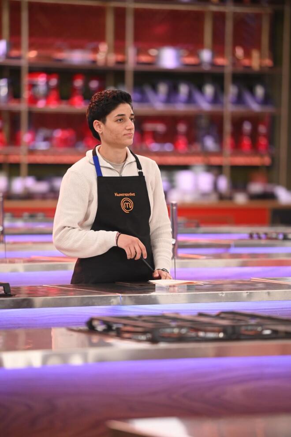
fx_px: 2428
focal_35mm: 200
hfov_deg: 6.9
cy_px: 218
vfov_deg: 10.3
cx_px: 146
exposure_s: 1/200
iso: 3200
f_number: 3.2
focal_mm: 200
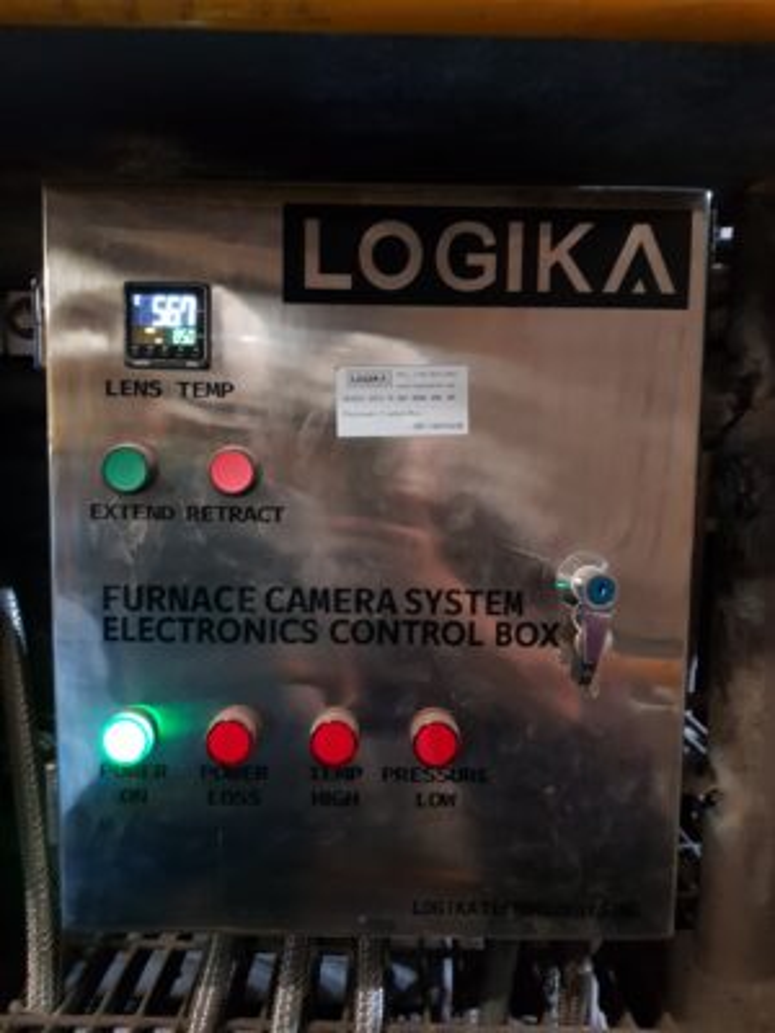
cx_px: 388
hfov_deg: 53.1
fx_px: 776
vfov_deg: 67.3
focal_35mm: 26
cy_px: 516
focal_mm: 4.3
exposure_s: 1/10
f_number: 1.7
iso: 320
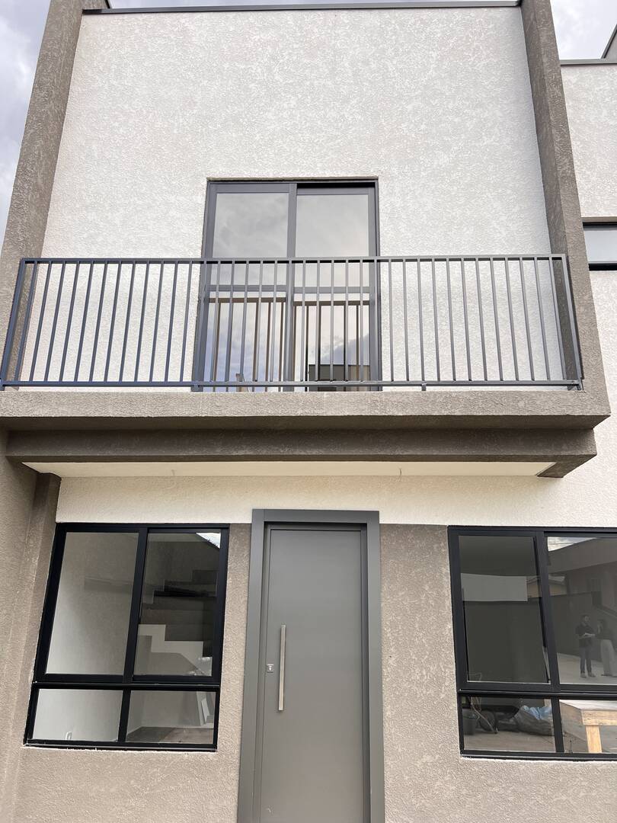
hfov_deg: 53.1
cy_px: 412
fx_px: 618
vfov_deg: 67.3
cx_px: 308
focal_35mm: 26
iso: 50
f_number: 1.5
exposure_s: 1/313
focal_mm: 5.7
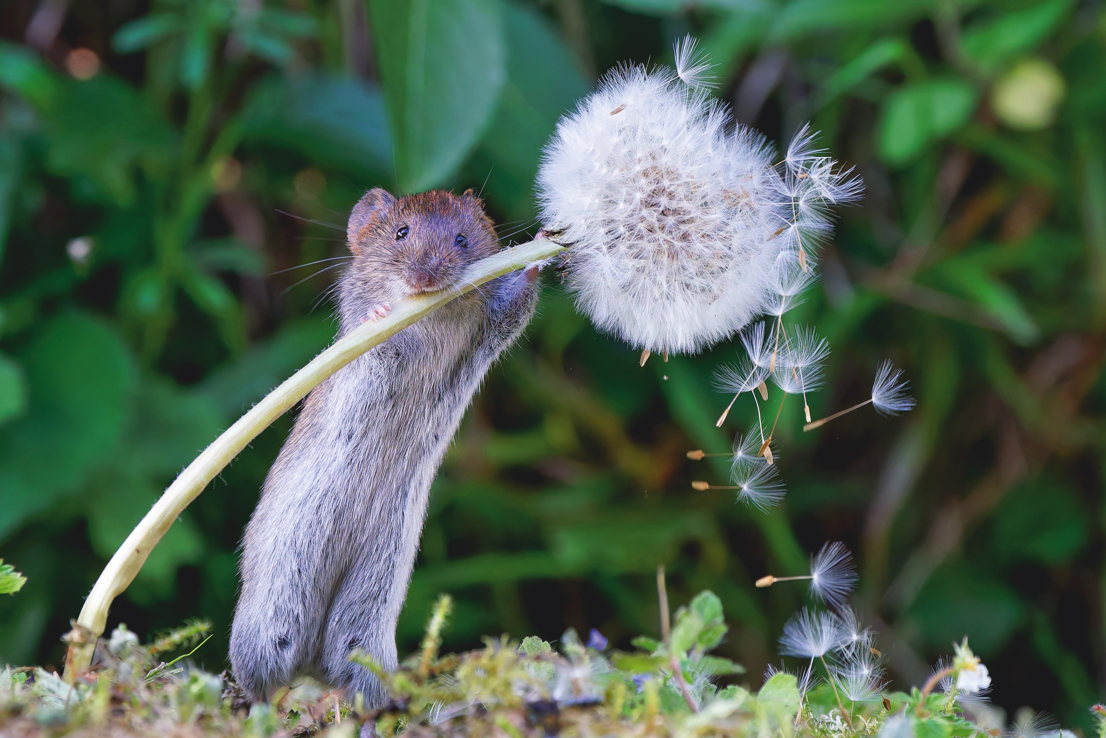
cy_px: 369
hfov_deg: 6.4
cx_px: 553
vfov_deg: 4.3
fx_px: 9861
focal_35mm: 321
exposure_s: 1/1000
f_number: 8
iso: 8000
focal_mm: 321
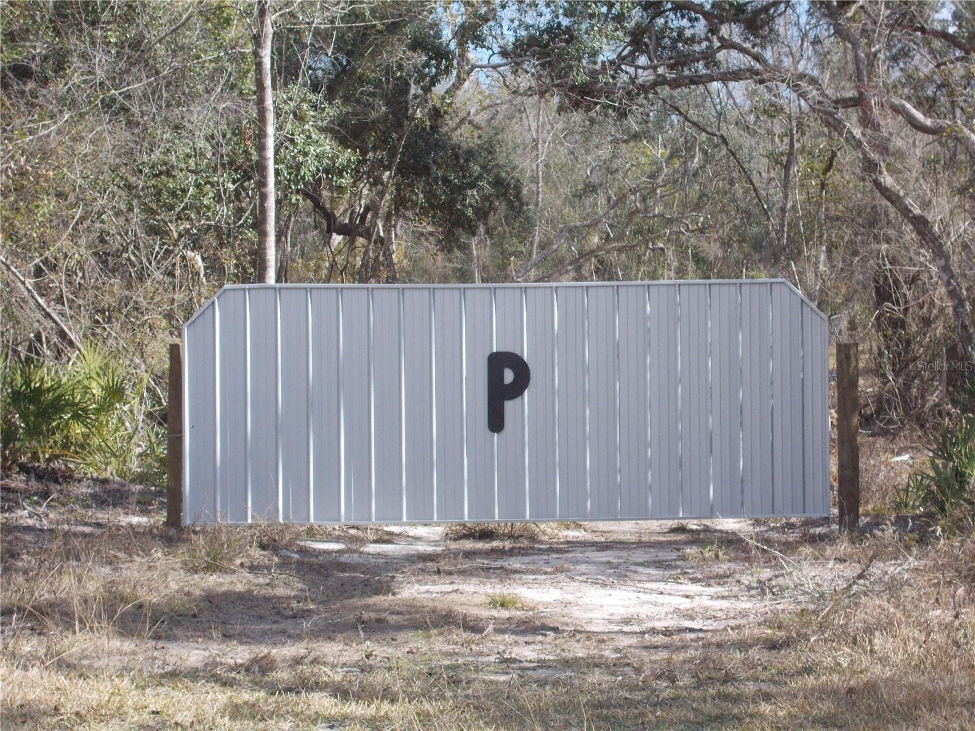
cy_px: 366
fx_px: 2422
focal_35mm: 86
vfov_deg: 17.2
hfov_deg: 22.8
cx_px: 488
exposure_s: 1/500
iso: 320
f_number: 6.3
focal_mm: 15.4
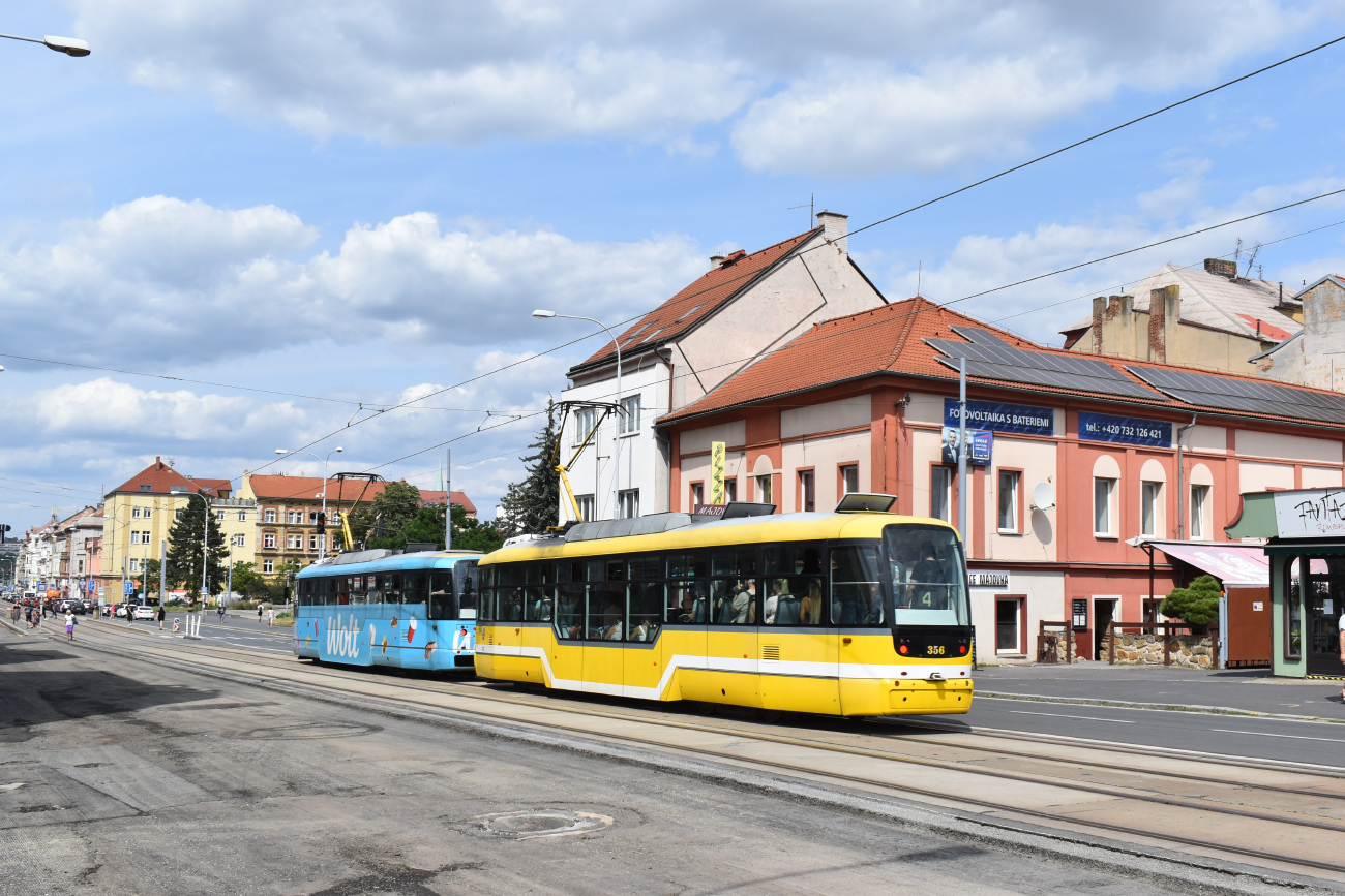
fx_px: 1401
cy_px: 448
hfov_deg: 51.3
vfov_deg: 35.5
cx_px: 672
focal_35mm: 38
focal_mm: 25
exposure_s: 1/400
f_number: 10
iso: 200
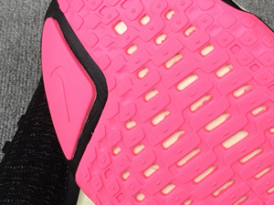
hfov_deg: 21.0
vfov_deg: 15.8
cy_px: 173
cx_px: 194
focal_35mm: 93
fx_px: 736
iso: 32
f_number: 2.4
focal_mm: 3.3
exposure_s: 1/100
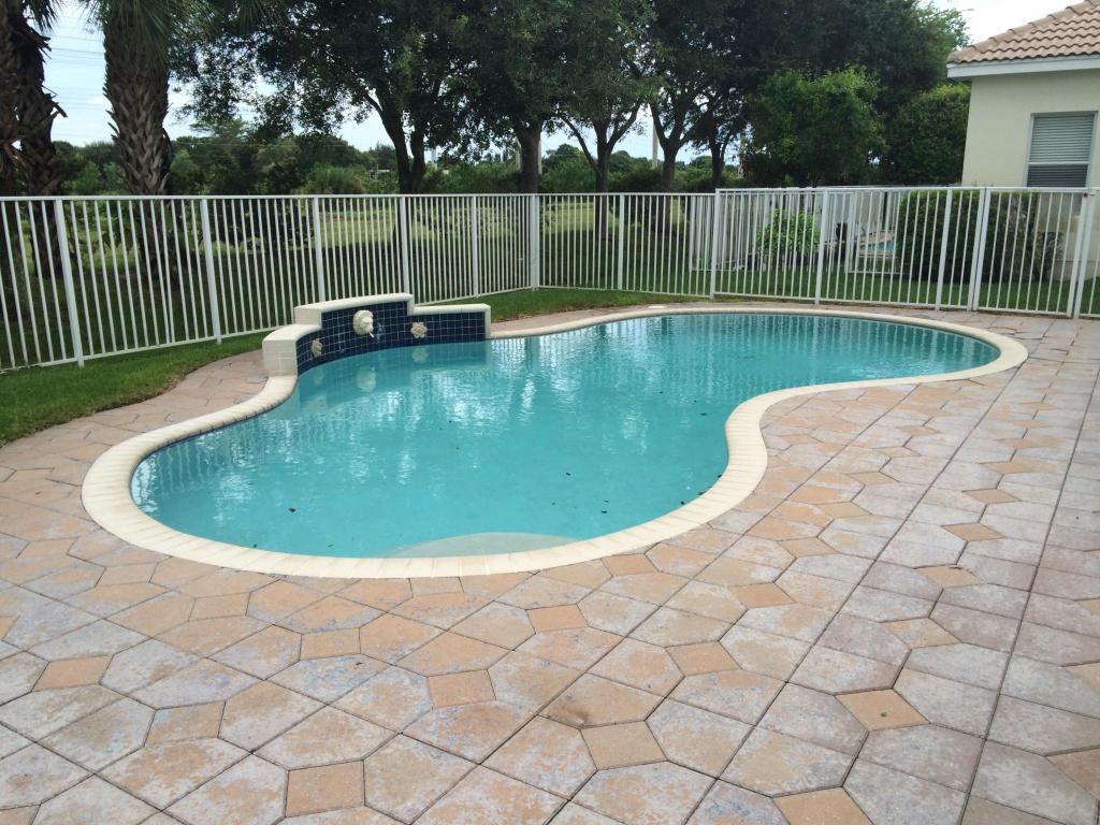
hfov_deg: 61.7
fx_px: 922
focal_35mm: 29
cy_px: 412
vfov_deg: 48.2
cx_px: 550
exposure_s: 1/146
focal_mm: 4.15
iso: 32
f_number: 2.2
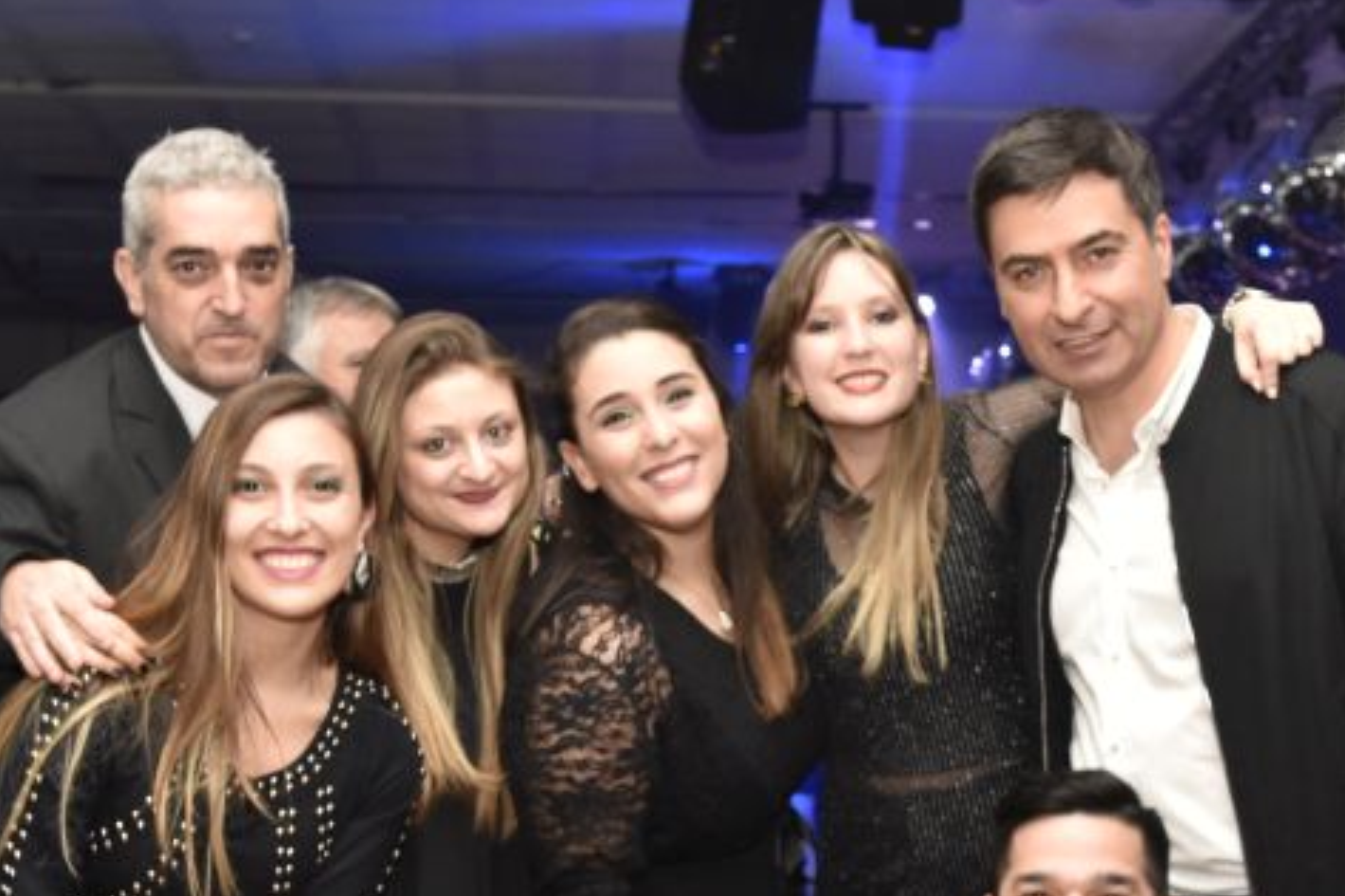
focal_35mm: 65
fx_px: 2427
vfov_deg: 20.5
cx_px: 859
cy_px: 809
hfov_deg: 30.8
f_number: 3.5
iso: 1000
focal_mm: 20
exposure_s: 1/125
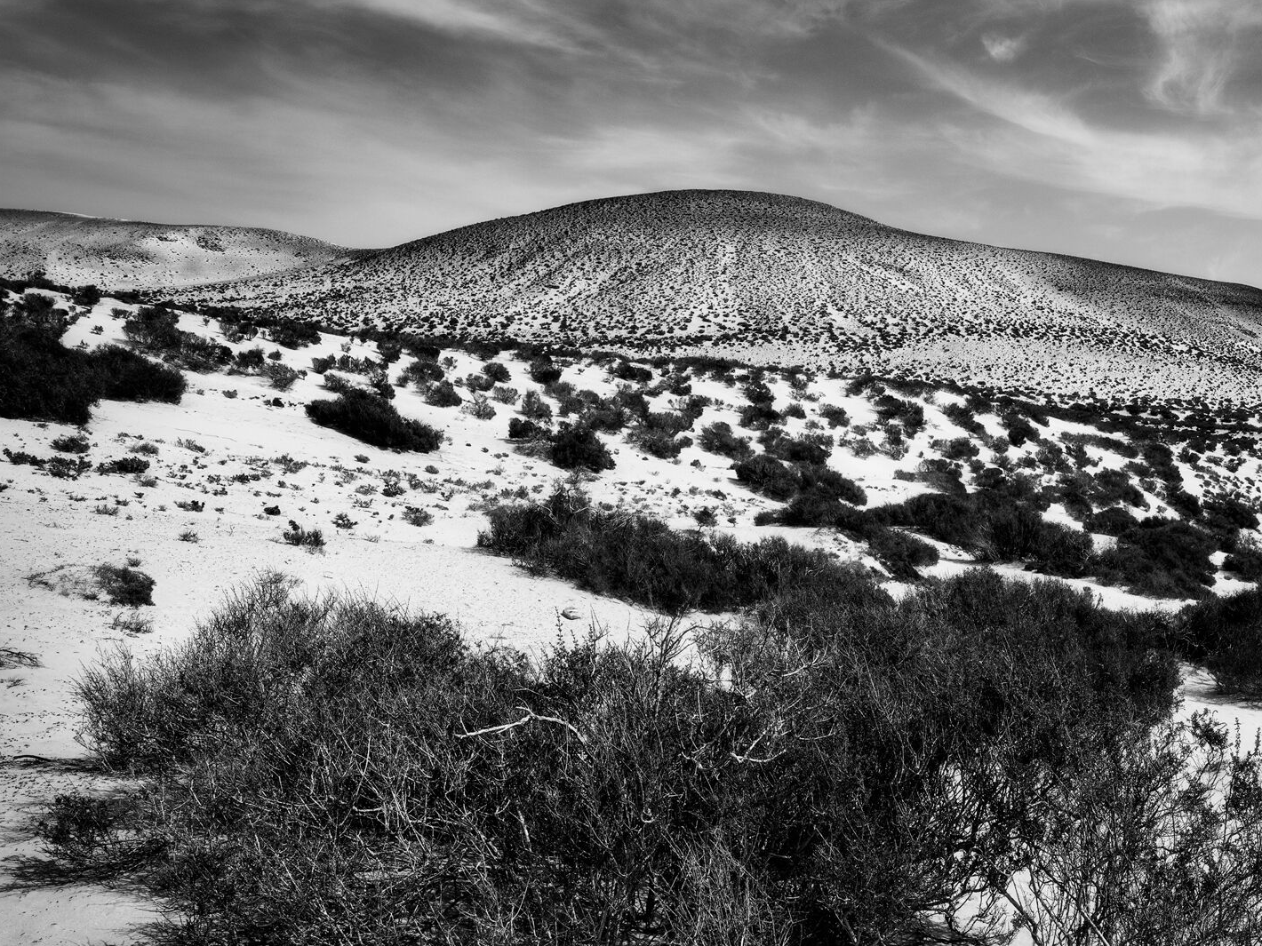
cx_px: 948
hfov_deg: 63.3
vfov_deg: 52.6
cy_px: 585
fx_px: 948
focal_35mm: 26
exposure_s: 1/320
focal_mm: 16
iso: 100
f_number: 11
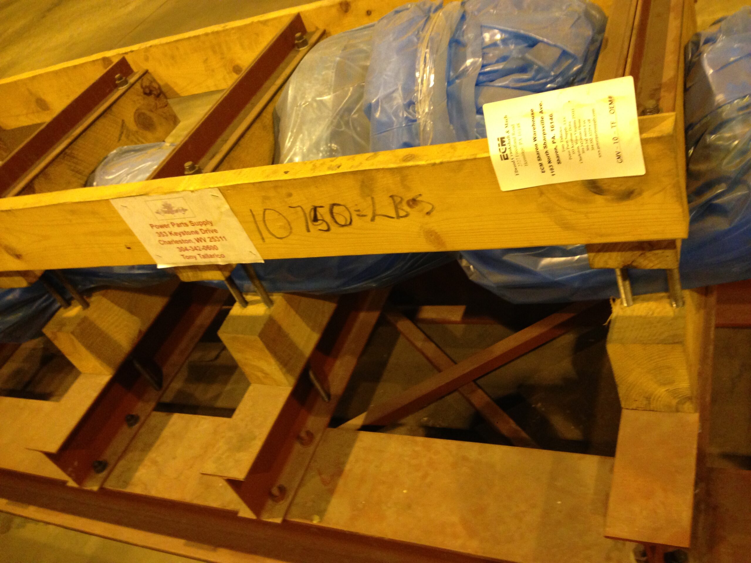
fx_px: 716
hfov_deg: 55.4
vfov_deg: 42.9
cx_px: 376
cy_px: 282
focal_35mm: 33
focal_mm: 4.13
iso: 320
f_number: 2.4
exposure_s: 1/20
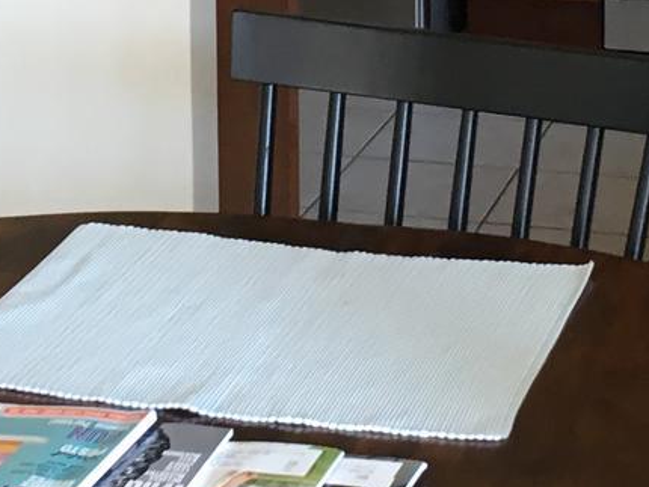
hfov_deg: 14.3
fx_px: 2589
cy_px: -124
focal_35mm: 138
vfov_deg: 10.5
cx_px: 364
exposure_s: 1/30
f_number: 2.2
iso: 50
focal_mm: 4.15
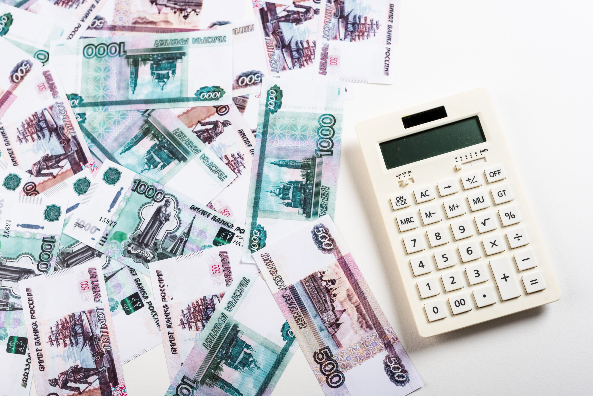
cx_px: 296
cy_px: 198
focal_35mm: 50
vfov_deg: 27.0
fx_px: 824
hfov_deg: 39.6
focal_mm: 50
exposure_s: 1/200
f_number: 6.3
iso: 100
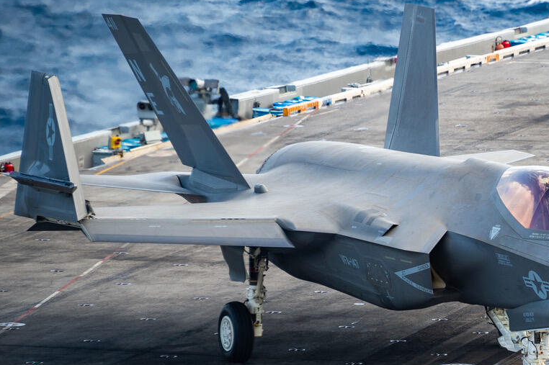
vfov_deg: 3.3
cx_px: 424
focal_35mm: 420
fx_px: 6401
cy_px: 218
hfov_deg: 4.9
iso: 160
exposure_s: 1/250
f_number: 5.6
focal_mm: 250
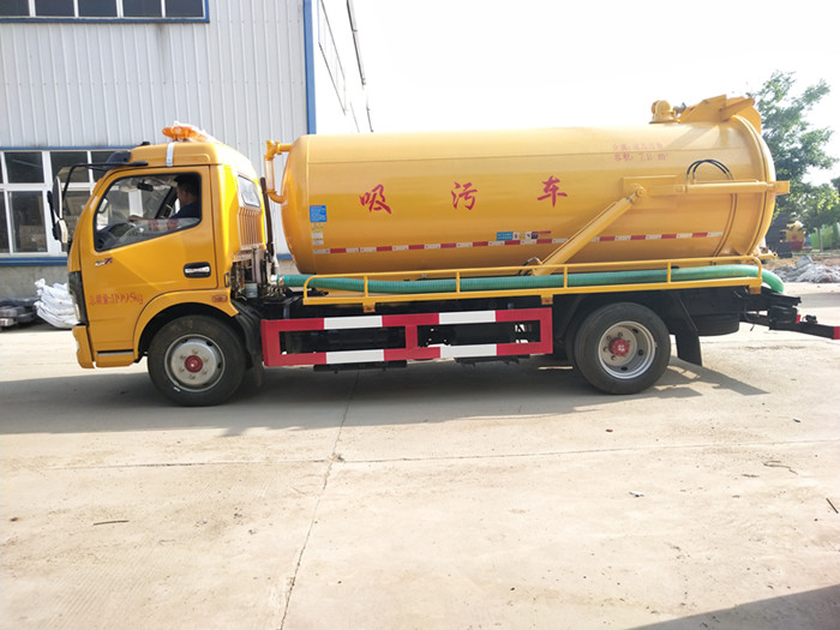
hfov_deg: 60.0
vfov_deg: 46.8
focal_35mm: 30
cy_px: 315
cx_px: 420
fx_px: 728
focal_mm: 3.95
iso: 50
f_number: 1.8
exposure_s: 1/589
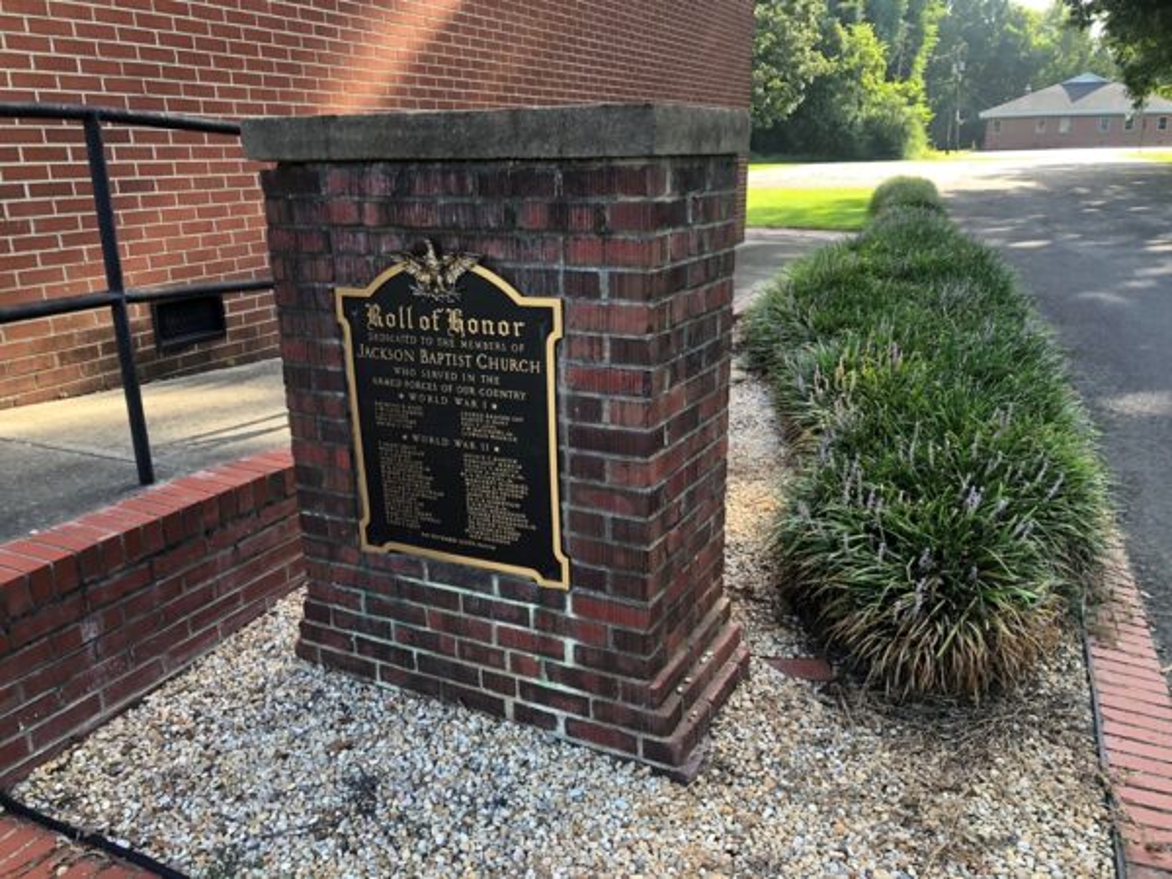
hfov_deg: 63.4
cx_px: 586
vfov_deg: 49.7
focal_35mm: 28
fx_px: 948
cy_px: 440
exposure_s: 1/120
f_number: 1.8
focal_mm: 3.99
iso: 32
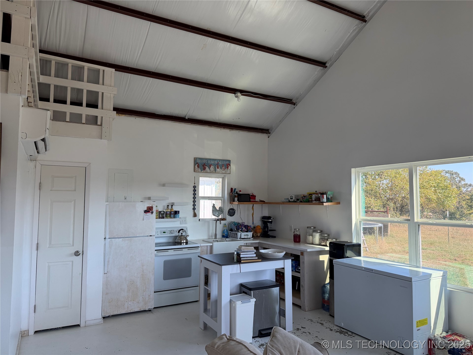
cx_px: 236
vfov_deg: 56.8
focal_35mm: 24
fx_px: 328
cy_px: 178
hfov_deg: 71.6
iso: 100
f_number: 1.78
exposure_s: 1/532
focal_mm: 6.76
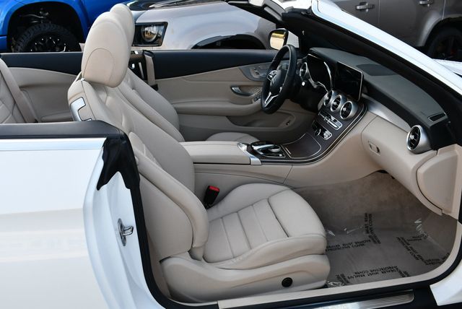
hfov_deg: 53.1
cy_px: 154
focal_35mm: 36
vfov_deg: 36.9
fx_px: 462
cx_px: 231
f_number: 5.6
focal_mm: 18
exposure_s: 1/250
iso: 250
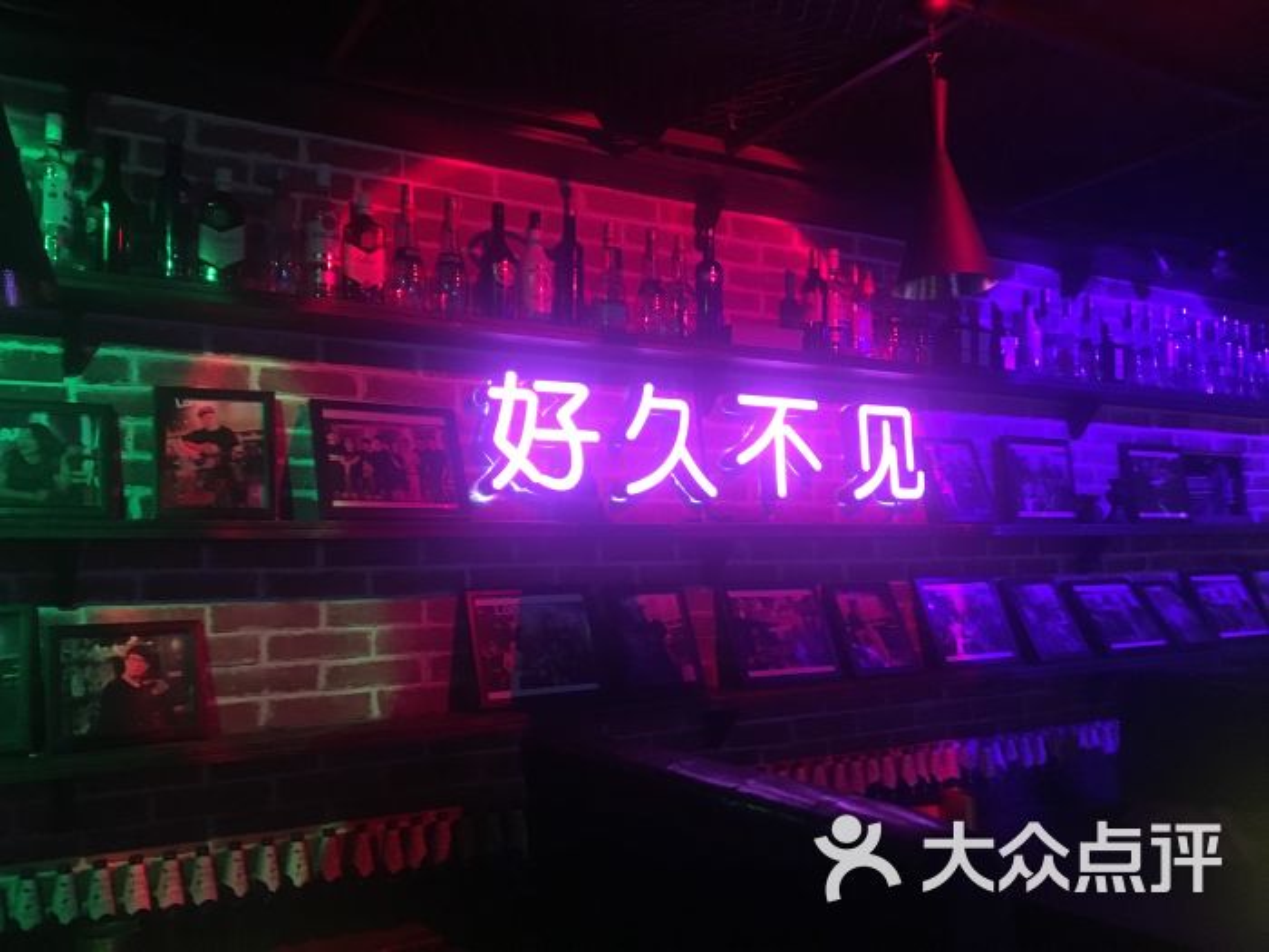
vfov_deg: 48.2
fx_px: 1063
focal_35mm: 29
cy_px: 476
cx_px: 634
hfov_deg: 61.7
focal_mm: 4.15
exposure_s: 1/17
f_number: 2.2
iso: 320
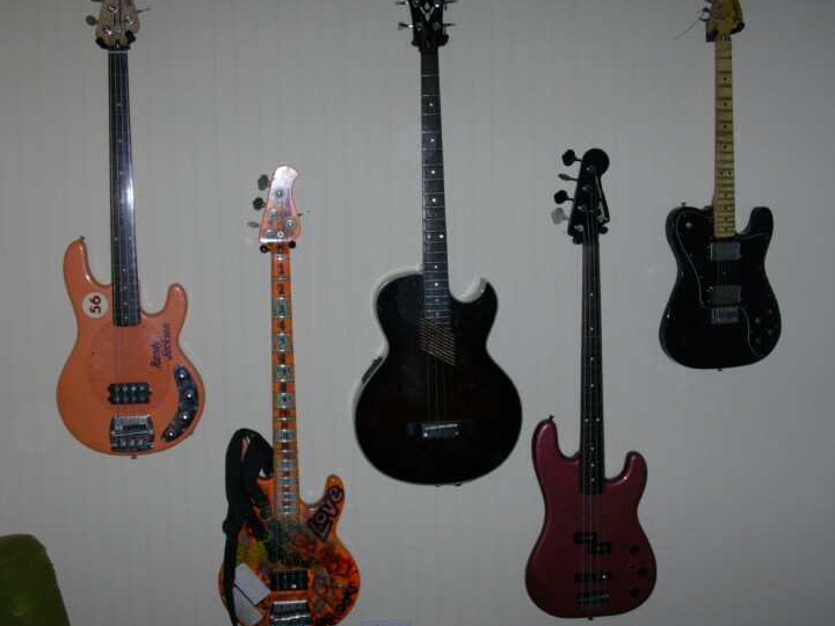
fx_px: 1158
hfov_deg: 39.7
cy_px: 310
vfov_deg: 30.3
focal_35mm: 48
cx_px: 426
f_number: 2.9
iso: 70
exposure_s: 1/64
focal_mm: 6.7
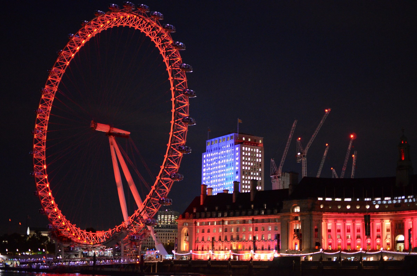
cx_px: 208
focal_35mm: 52
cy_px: 138
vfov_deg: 25.6
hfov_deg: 37.9
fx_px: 607
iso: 4000
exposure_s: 1/20
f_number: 1.8
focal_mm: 35
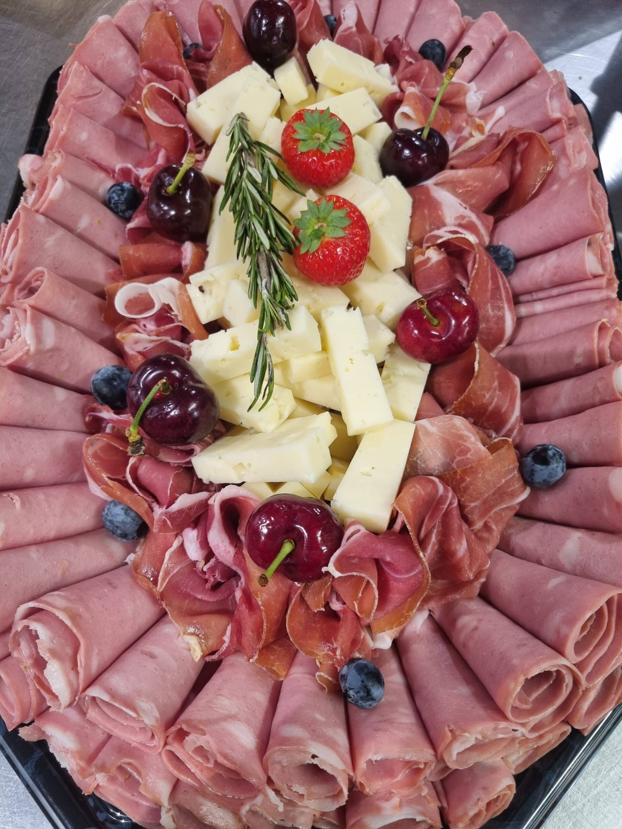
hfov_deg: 53.1
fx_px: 623
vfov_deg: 67.3
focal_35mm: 26
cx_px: 311
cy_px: 414
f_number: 1.8
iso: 250
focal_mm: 5.4
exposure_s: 1/100
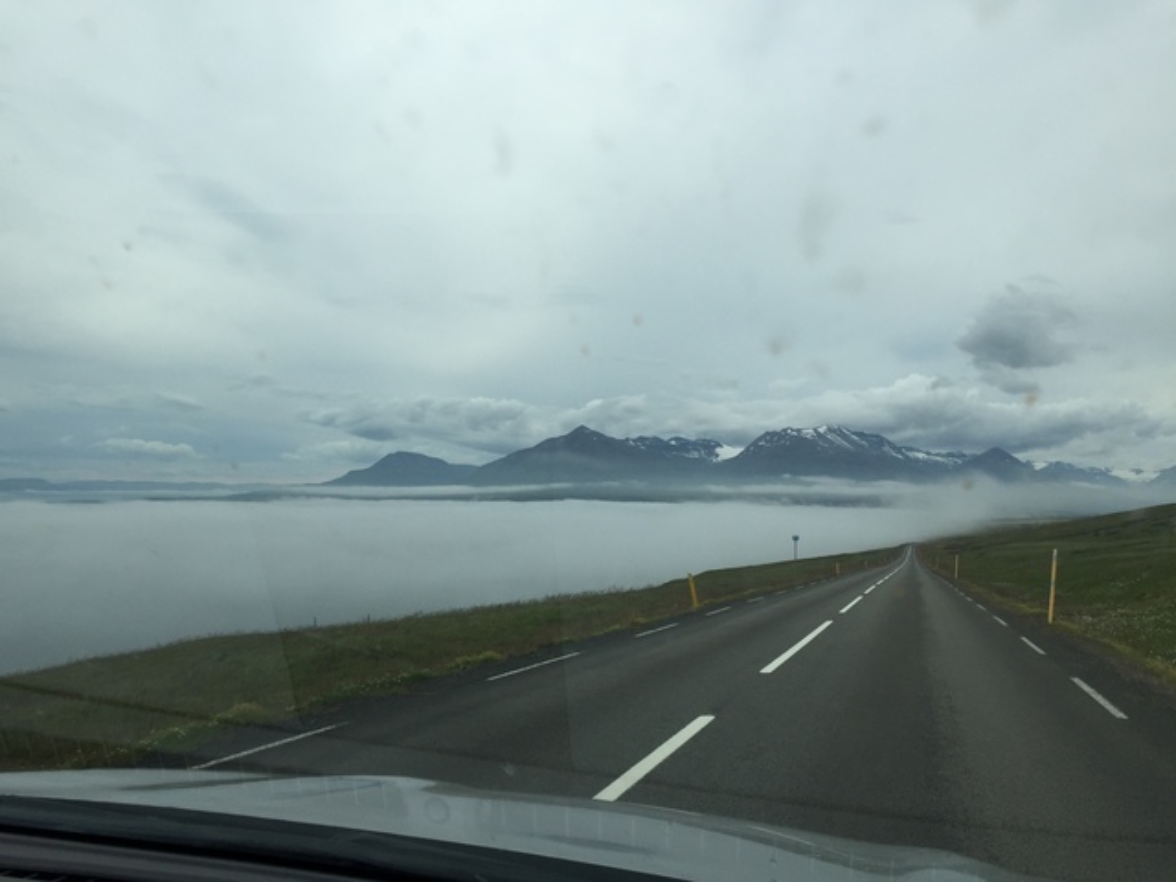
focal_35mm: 29
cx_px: 588
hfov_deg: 61.7
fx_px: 985
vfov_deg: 48.2
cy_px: 441
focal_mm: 4.15
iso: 32
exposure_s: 1/1883
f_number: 2.2
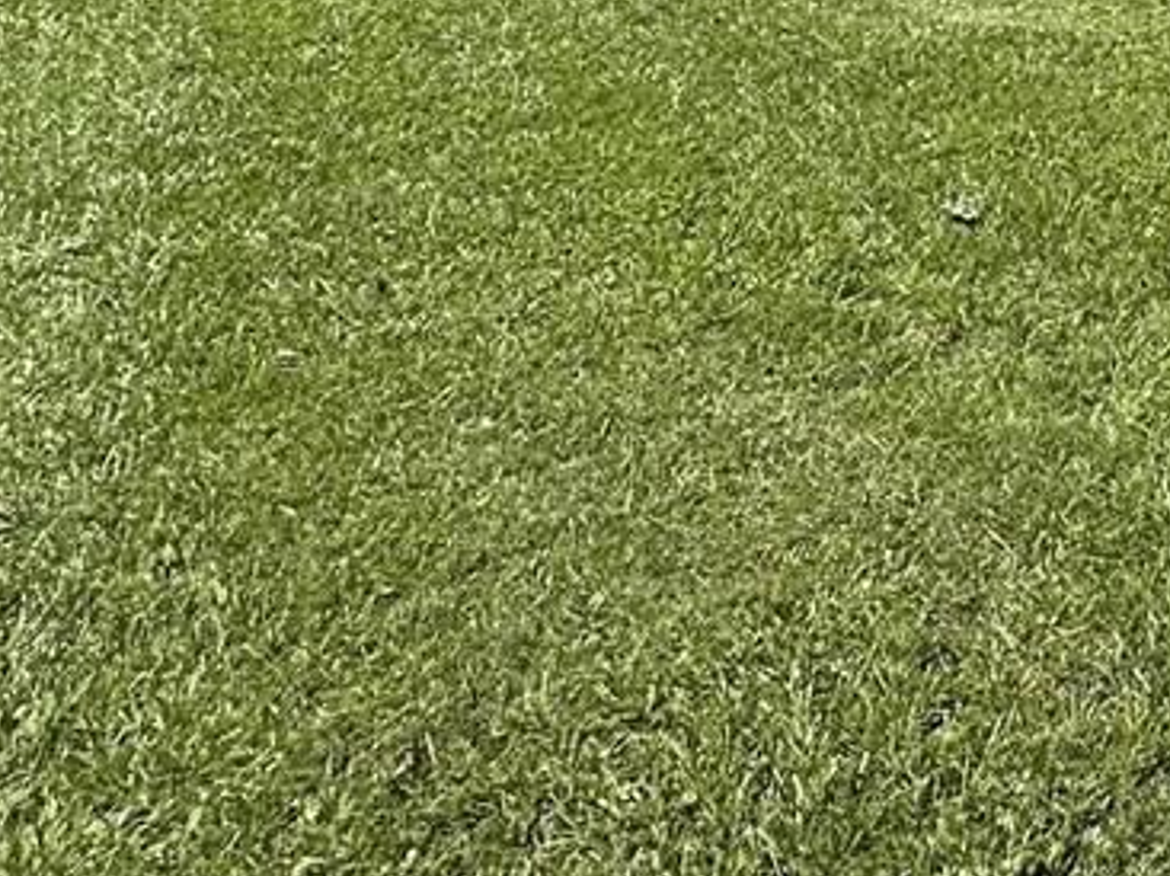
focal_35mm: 49
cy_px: -480
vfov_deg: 23.2
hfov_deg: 29.8
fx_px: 1655
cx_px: 1576
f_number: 2.2
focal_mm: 2.22
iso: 50
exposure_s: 1/2132
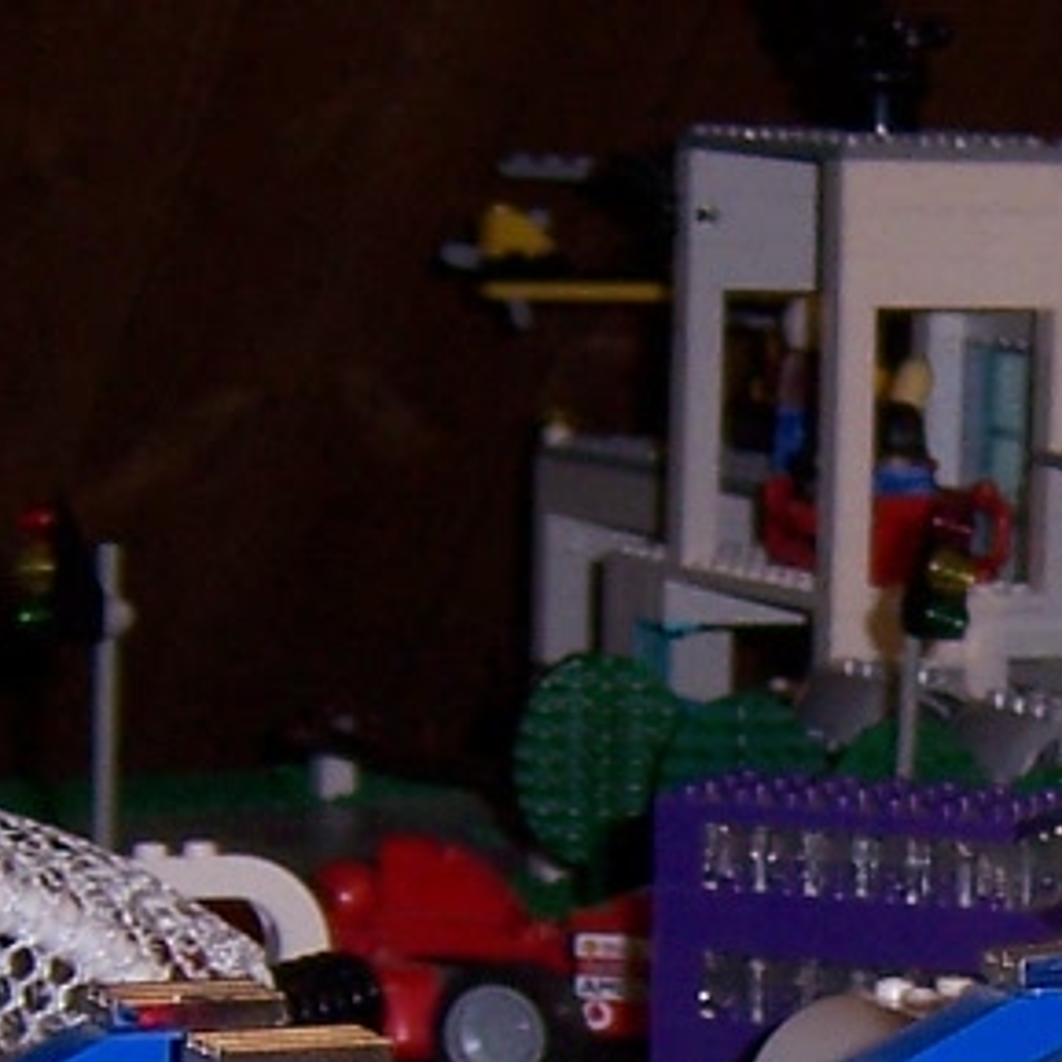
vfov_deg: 10.1
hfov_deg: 10.1
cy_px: 1198
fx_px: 5935
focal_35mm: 171
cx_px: 1058
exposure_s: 1/60
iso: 80
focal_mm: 6.2
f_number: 2.8
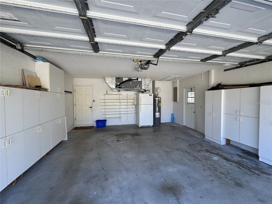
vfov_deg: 85.7
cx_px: 136
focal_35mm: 14
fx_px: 110
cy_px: 102
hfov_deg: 102.1
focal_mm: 2.22
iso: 40
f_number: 2.2
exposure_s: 1/146
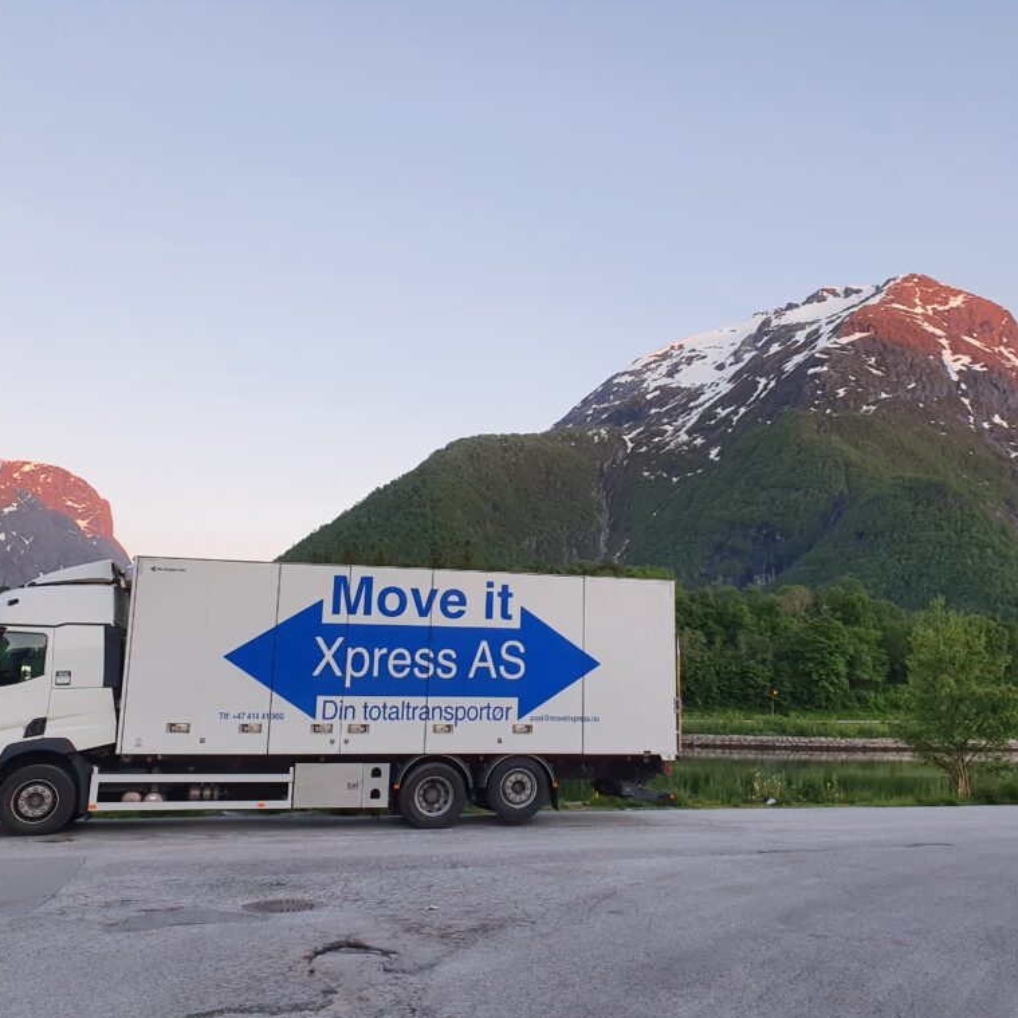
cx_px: 570
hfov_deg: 52.4
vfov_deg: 52.5
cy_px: 510
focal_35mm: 31
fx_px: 1031
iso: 64
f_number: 2.4
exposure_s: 1/100
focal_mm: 4.32
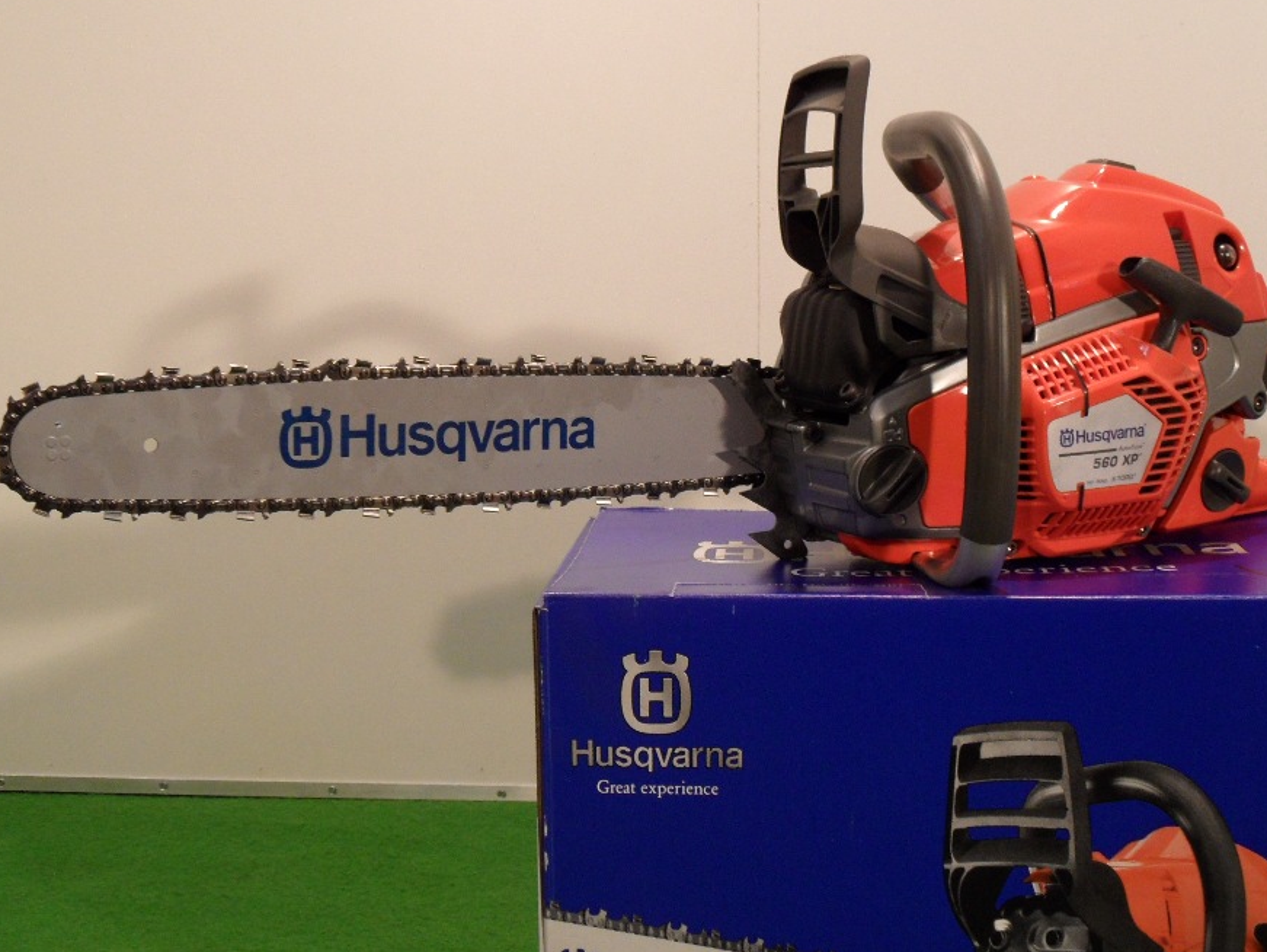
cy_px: 421
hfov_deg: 40.4
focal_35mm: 47
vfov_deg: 30.9
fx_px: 1721
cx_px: 681
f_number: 3.6
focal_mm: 6.5
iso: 200
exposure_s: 1/30
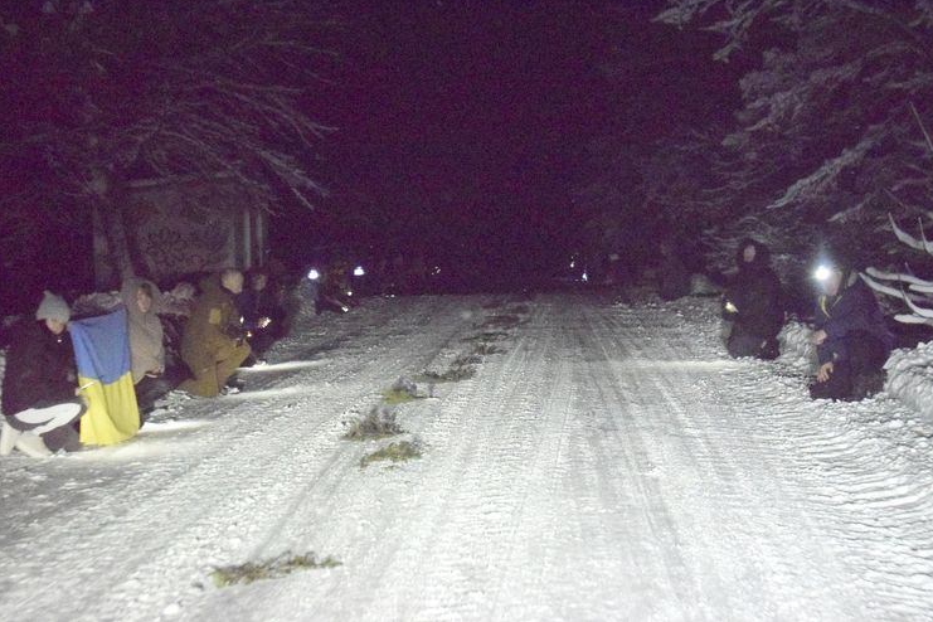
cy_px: 308
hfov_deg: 25.7
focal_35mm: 79
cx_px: 470
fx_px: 2047
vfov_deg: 17.3
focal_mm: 52
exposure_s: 1/100
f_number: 5.6
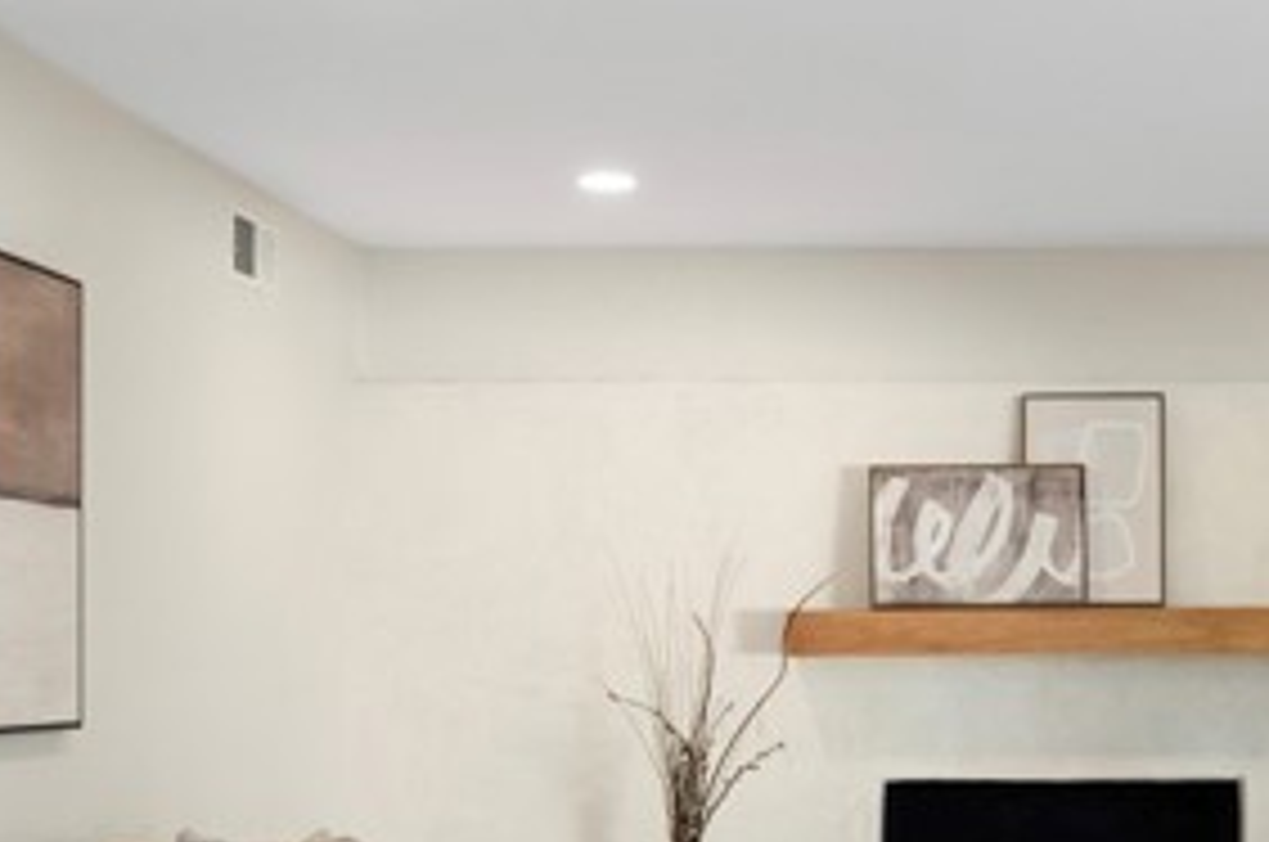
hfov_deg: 26.7
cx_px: 963
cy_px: 657
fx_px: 2639
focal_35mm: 75
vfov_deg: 18.0
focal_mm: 33
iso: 200
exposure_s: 1/5
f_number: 9
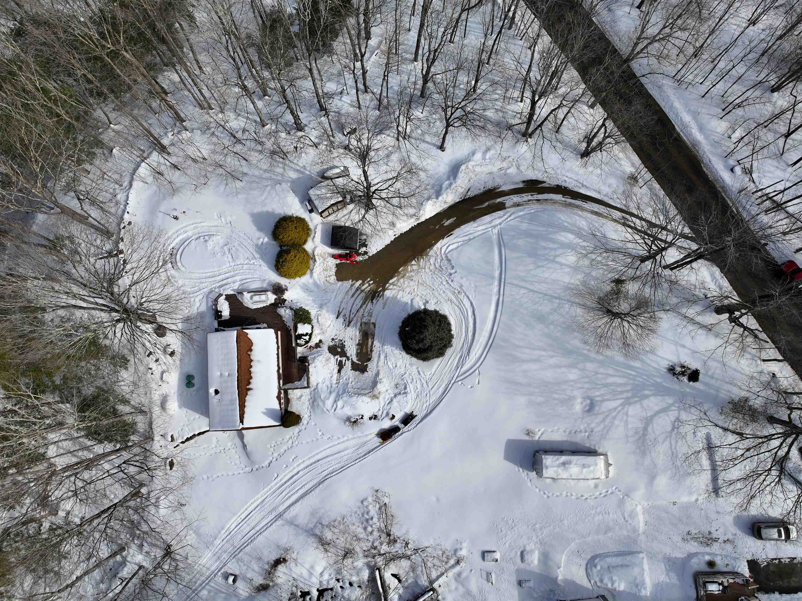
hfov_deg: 71.6
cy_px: 300
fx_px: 556
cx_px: 401
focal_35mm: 24
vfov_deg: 56.8
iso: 100
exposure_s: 1/3200
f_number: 2.8
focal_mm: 12.29
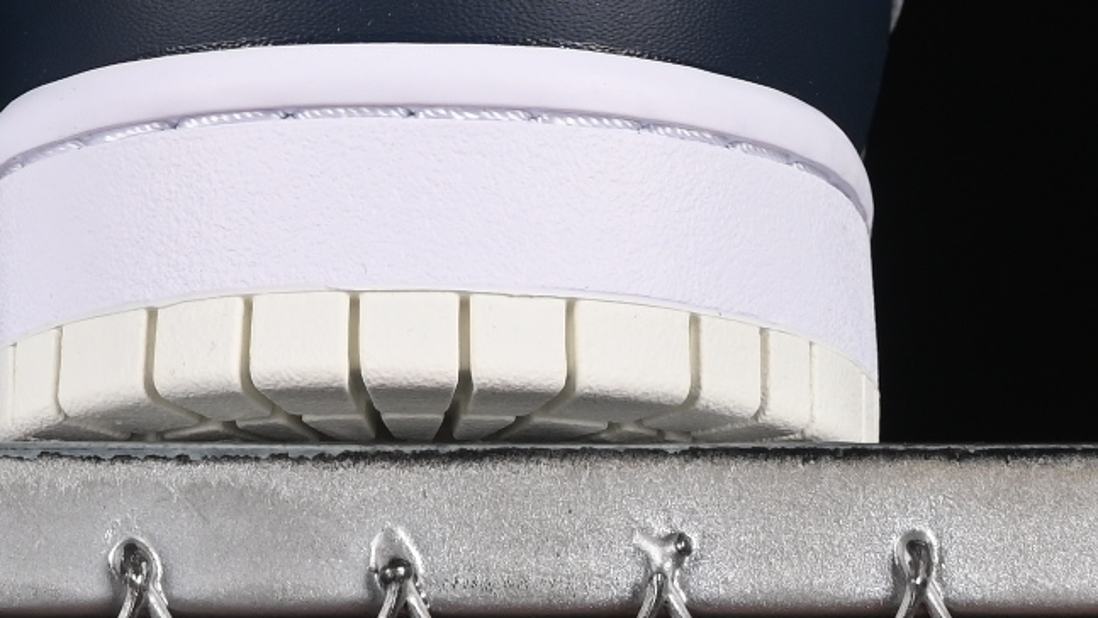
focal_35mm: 338
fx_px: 9841
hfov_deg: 6.3
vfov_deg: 3.6
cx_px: -195
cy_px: -542
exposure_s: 1/80
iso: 160
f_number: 8
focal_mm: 50
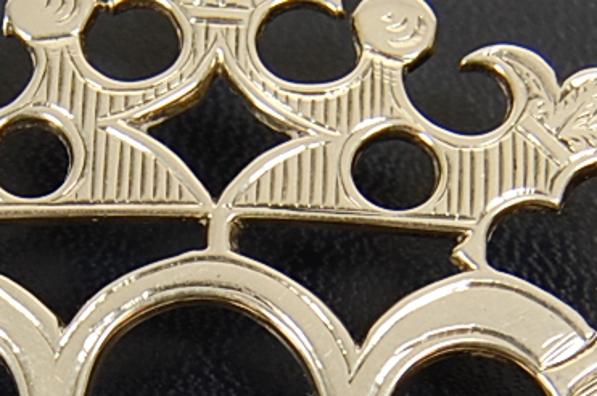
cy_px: 509
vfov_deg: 9.6
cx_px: 190
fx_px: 2318
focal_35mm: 140
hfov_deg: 14.6
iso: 200
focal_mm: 23
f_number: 4
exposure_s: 1/60
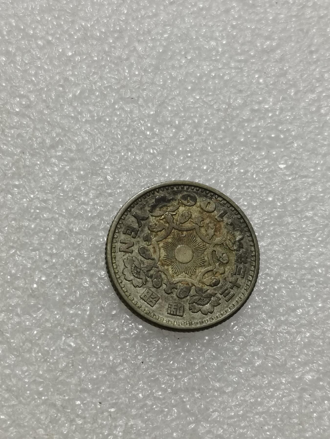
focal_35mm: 76
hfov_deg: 19.4
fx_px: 966
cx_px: 165
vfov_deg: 25.7
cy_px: 220
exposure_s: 1/120
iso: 100
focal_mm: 5.58
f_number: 1.8
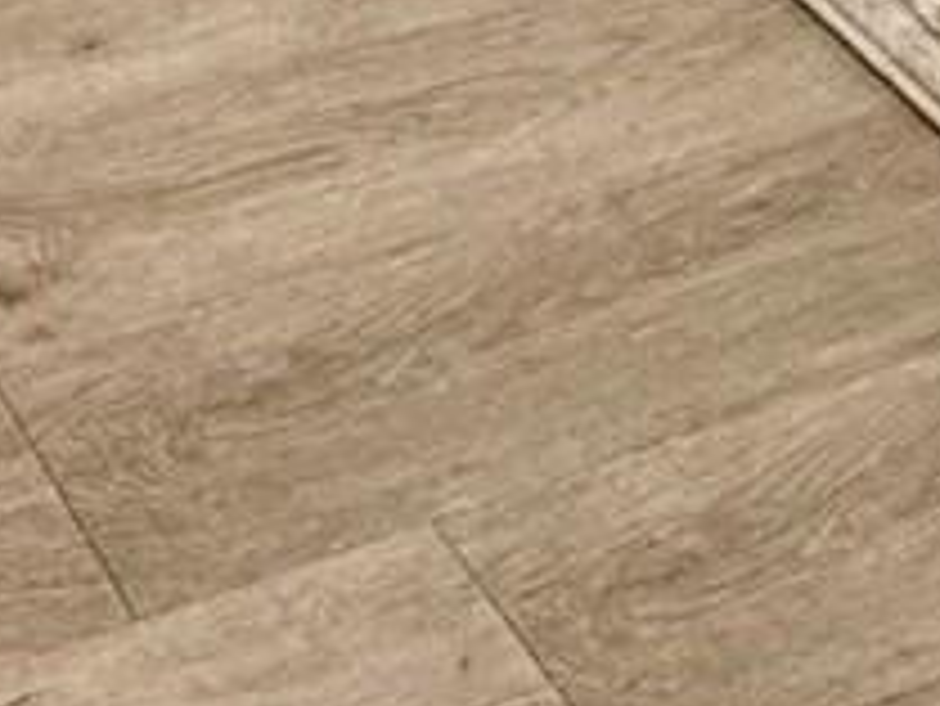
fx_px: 2907
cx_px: -216
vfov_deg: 8.8
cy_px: -1862
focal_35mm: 107
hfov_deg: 17.4
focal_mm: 2.22
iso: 160
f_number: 2.2
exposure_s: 1/120
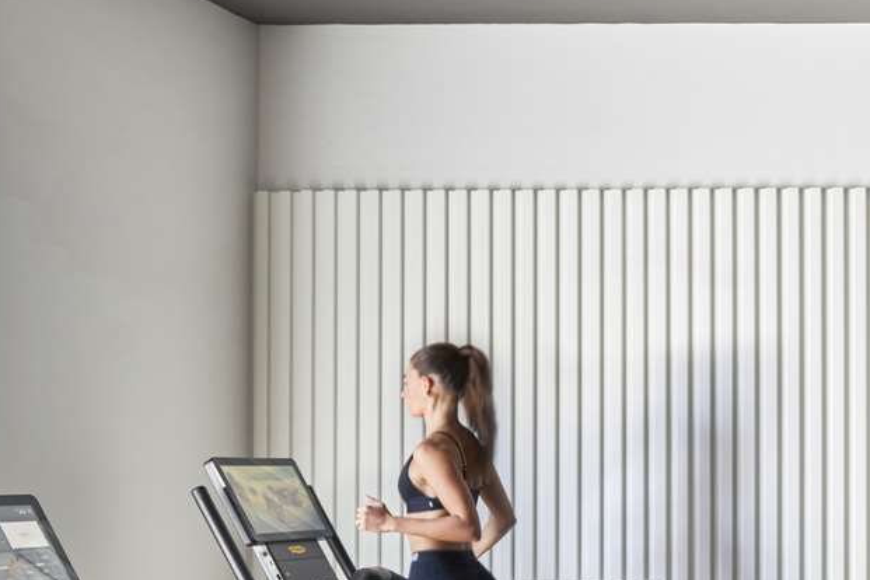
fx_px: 1595
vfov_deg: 20.3
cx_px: 1133
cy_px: 492
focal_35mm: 66
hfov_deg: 26.0
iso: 200
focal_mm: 22
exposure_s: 1/30
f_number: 4.5
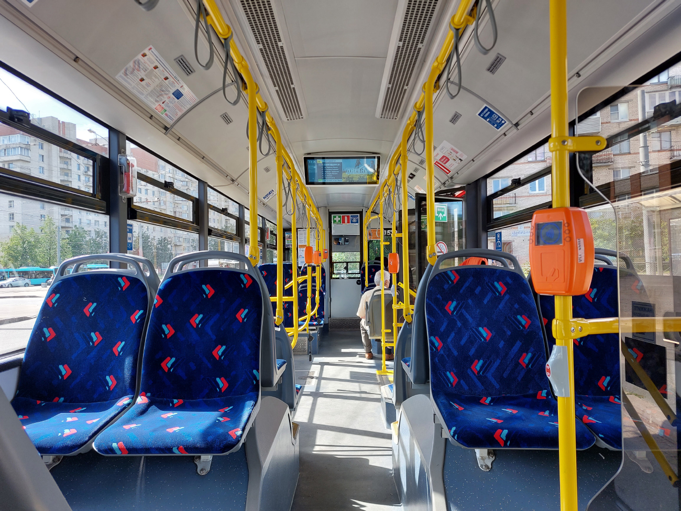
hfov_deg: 71.6
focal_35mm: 24
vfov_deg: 56.8
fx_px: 472
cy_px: 256
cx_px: 340
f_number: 1.8
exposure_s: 1/100
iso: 50
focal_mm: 5.23
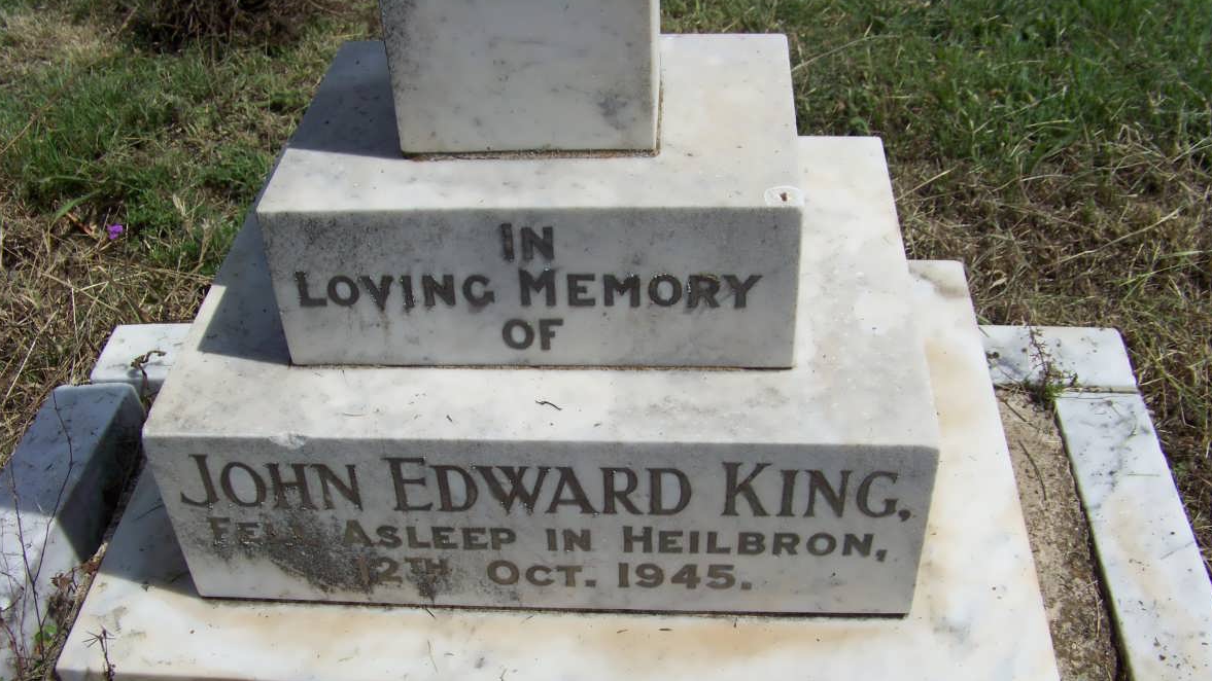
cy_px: 455
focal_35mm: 40
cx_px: 609
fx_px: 1285
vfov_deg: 29.5
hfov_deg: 50.5
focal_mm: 5.85
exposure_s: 1/1250
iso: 64
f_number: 4
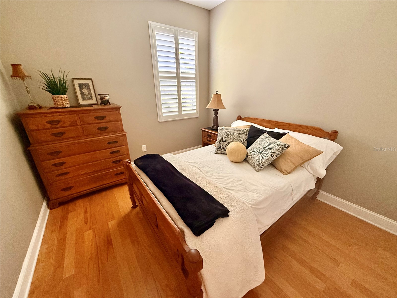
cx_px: 198
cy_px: 149
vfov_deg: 85.7
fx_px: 161
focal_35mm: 14
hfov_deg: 102.1
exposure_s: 1/60
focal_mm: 2.22
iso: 500
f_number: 2.2
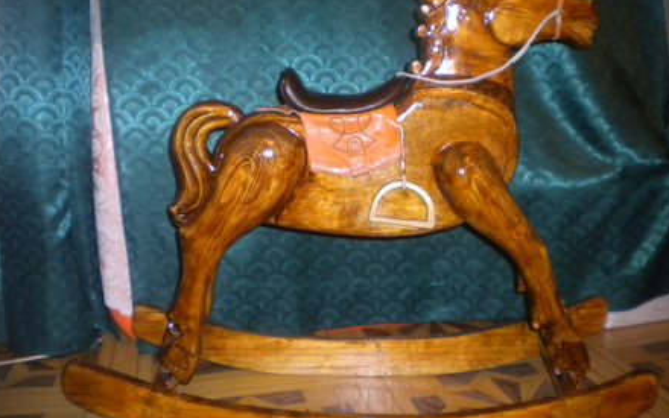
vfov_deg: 33.5
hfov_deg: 51.5
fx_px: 693
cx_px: 334
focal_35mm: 38
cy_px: 179
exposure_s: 1/30
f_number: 3.1
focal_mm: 6.3
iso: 400
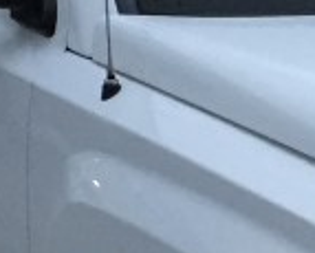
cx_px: 480
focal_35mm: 202
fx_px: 1887
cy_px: 240
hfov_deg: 9.3
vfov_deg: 7.7
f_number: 2.2
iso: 125
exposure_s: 1/30
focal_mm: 4.15
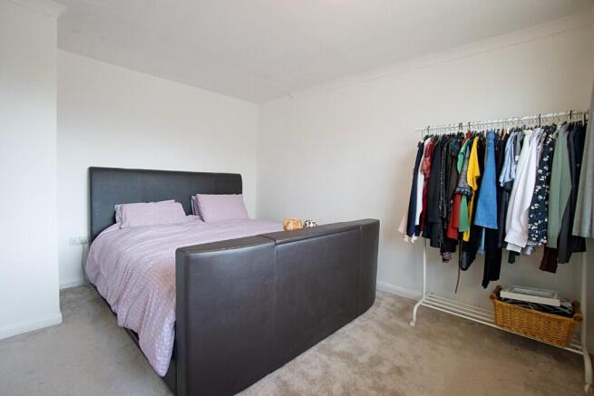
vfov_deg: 77.4
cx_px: 297
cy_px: 198
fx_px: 248
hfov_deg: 100.4
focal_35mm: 15
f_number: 4
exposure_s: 1/160
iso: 2500
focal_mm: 10
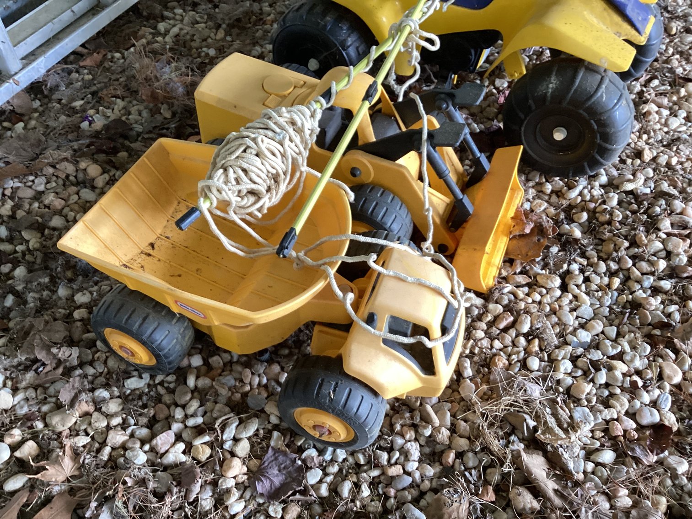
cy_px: 260
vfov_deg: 45.4
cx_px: 346
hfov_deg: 58.3
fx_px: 620
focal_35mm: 31
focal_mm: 3.3
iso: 125
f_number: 2.4
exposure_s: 1/60
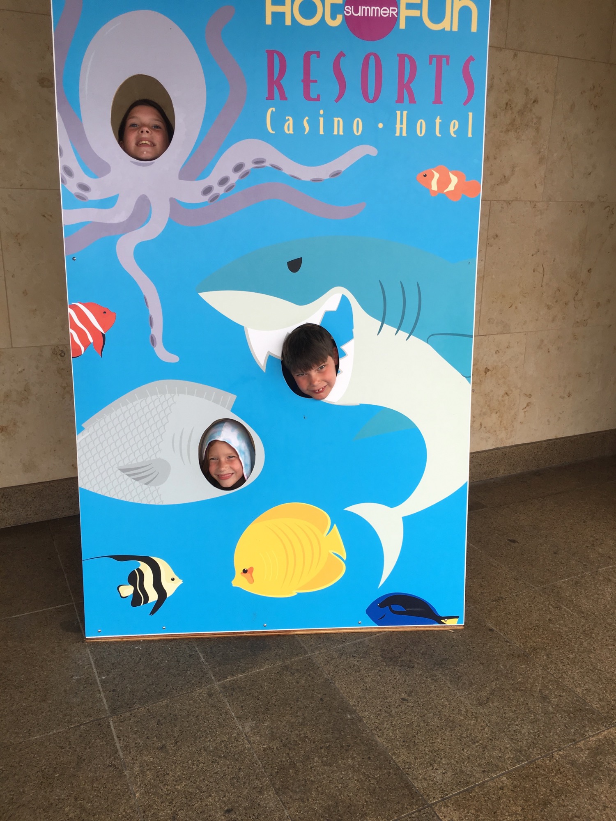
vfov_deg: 61.7
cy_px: 410
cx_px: 308
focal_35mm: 29
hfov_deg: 48.2
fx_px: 688
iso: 25
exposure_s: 1/148
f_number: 2.2
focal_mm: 4.15
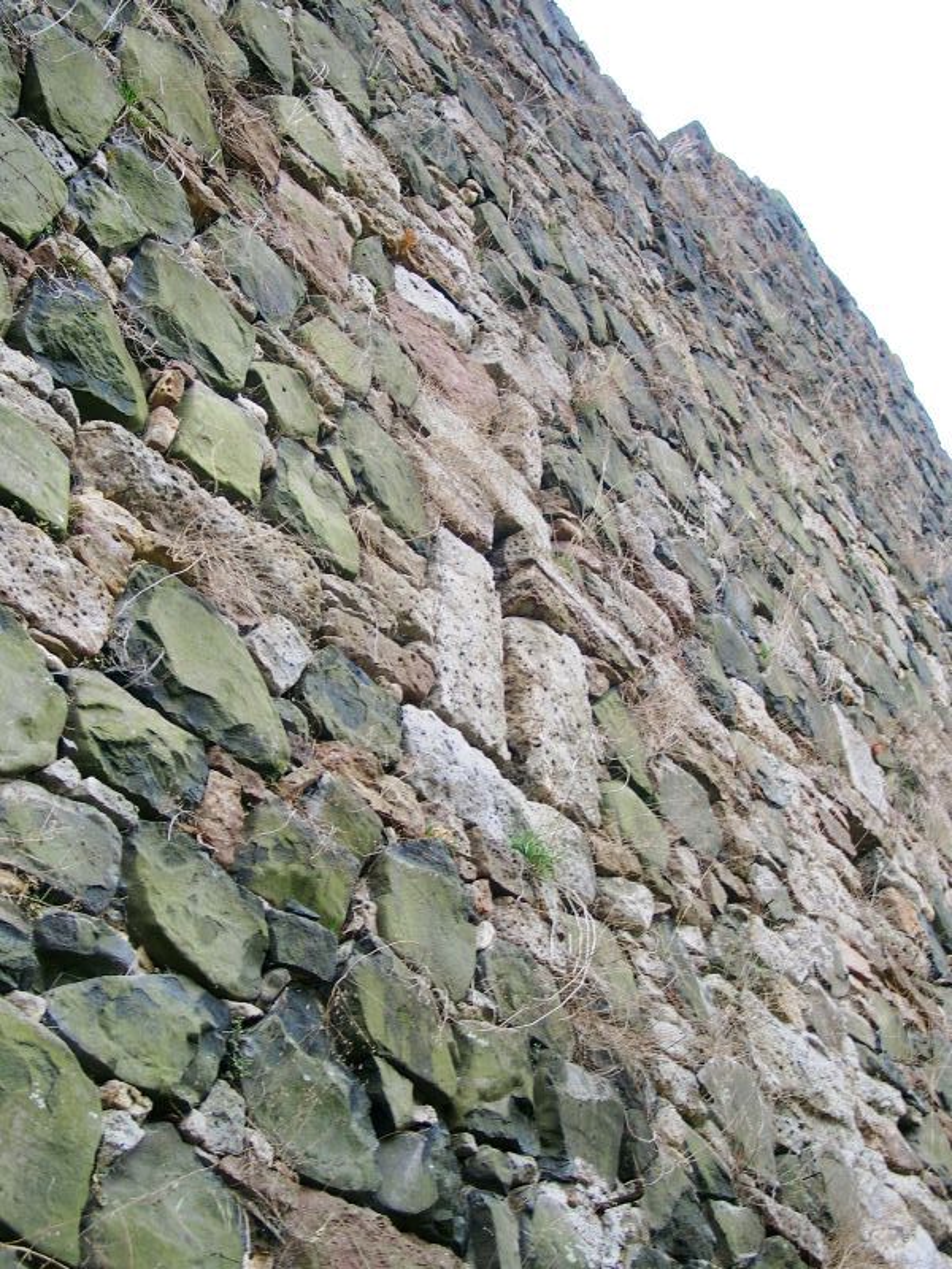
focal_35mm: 45
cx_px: 476
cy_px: 634
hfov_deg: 32.2
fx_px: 1650
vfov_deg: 42.1
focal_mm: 9.29
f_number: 2
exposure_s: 1/38
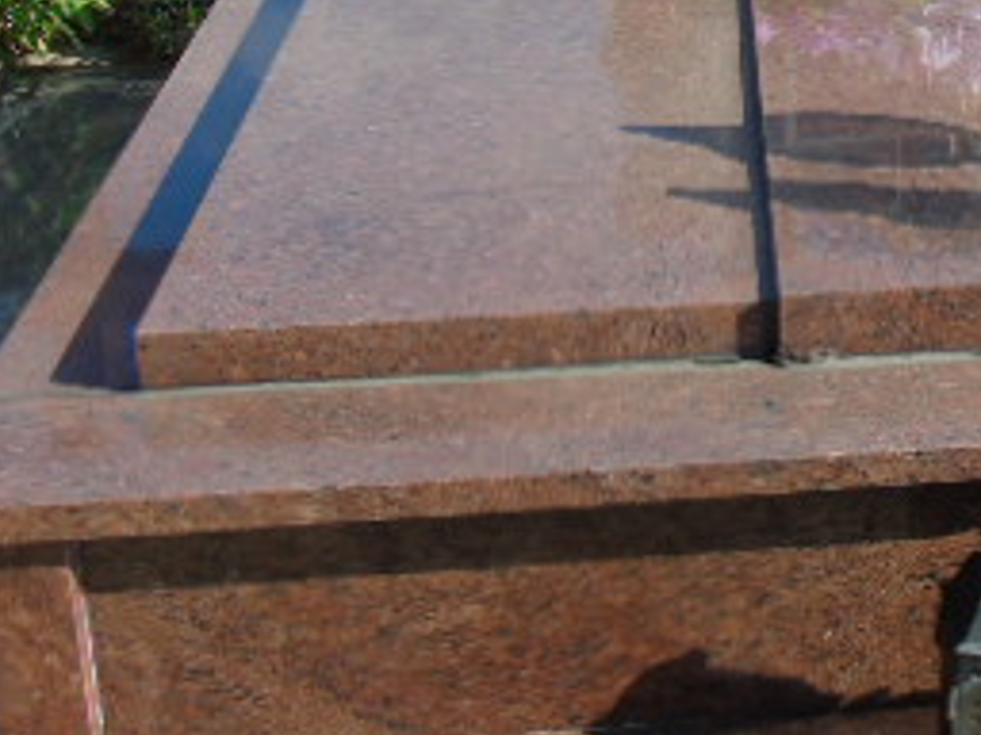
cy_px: 15
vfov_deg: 17.0
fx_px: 2409
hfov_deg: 21.7
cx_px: 1104
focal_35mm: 85
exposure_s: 1/400
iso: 80
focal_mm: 6.1
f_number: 3.8
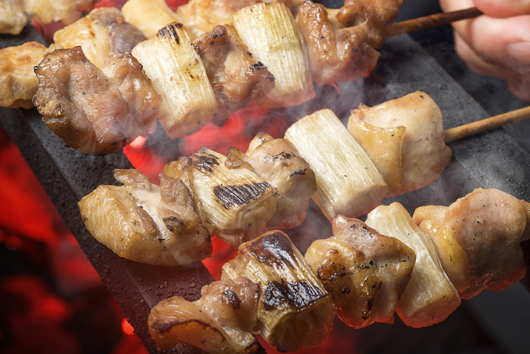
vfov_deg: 13.3
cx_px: 294
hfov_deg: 19.8
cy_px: 156
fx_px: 1517
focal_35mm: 103
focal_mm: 85
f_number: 11
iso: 100
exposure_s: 1/160
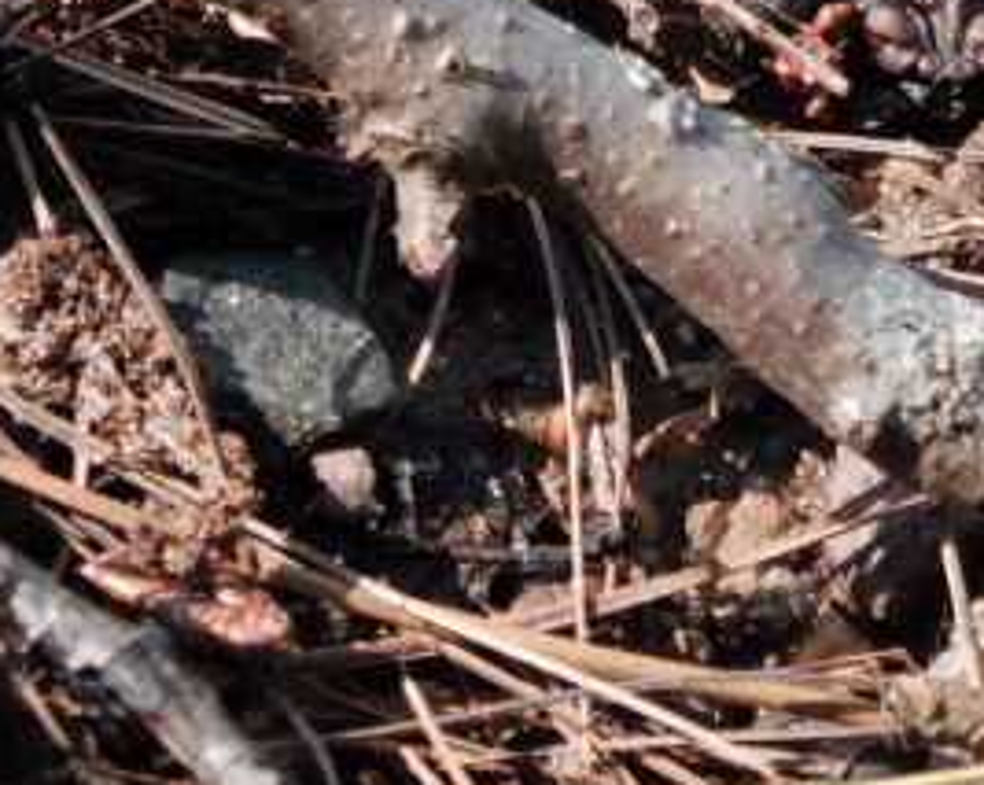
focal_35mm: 598
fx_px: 17396
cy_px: -1550
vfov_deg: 2.6
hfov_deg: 3.2
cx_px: 2646
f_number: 5.6
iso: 500
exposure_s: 1/340
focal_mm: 55
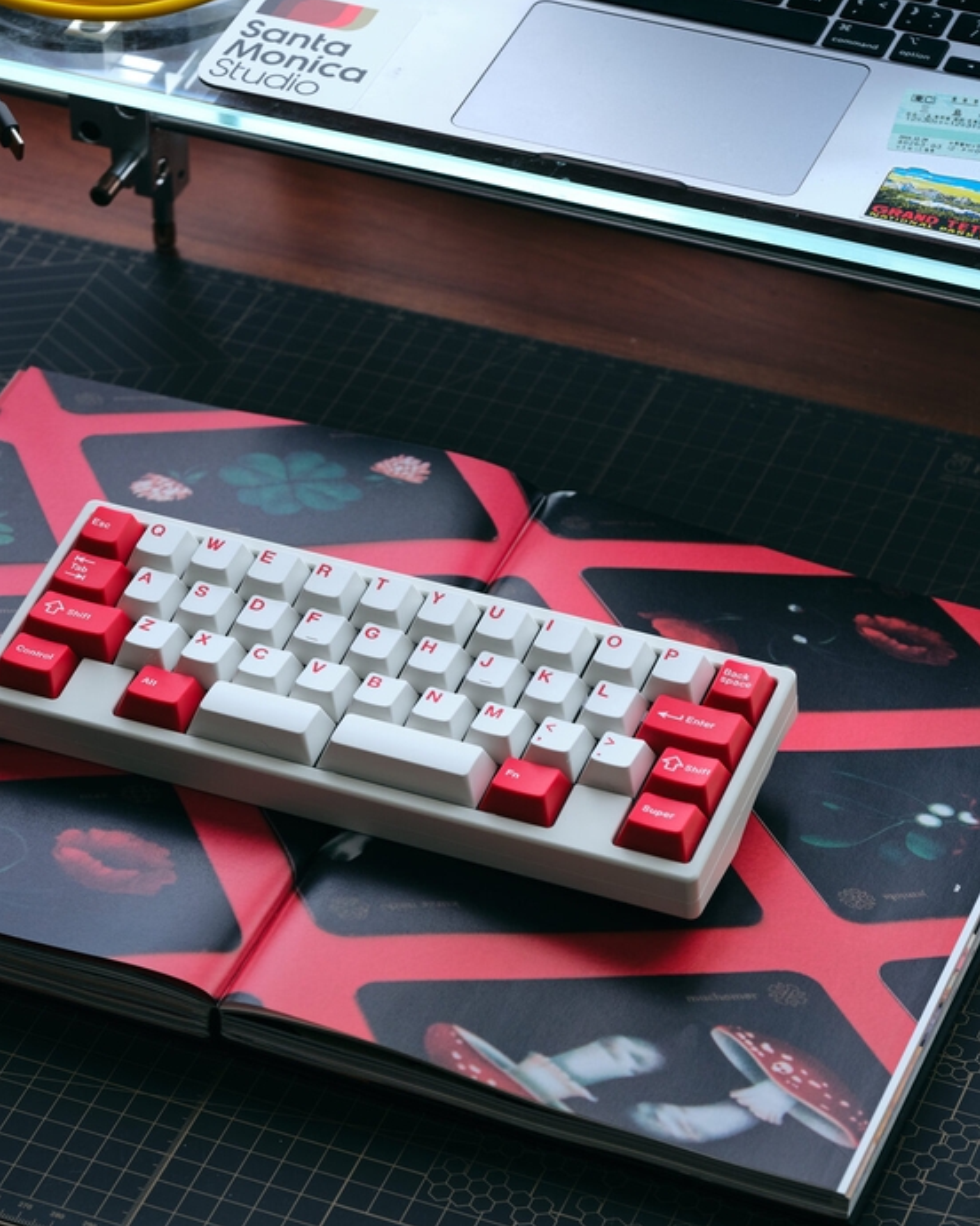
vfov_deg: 15.3
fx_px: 4568
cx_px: 366
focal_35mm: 126
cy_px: 649
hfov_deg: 12.2
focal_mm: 110
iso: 400
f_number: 5.6
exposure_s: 1/30
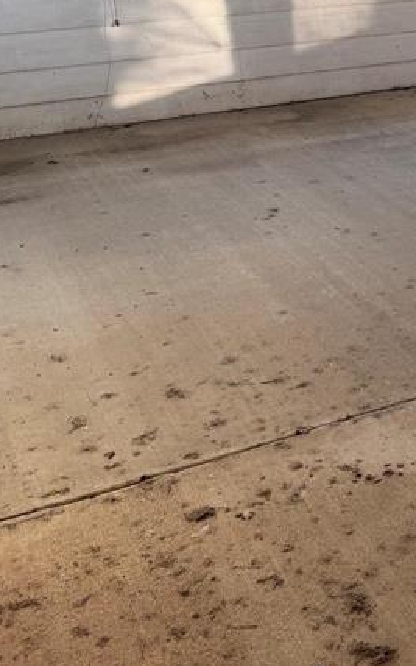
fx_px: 1106
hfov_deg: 19.6
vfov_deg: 32.6
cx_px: 539
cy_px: 139
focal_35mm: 61
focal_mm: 6.76
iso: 64
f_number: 1.78
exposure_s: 1/204
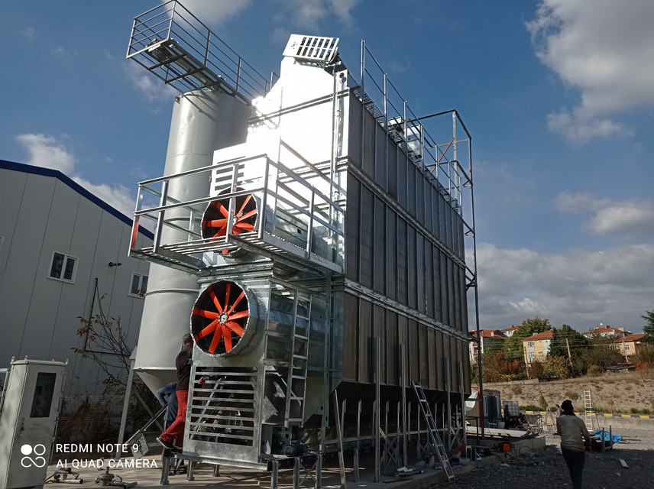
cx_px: 327
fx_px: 528
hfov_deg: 63.5
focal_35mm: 28
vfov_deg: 49.7
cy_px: 244
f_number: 1.79
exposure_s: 1/7353
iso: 103
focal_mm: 4.74
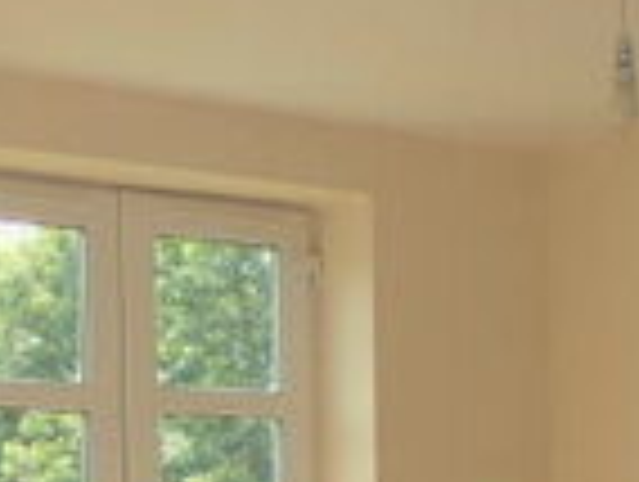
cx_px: 324
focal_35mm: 118
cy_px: 795
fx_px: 2182
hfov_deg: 16.7
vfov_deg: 11.8
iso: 80
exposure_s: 1/110
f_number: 4.3
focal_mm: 4.3
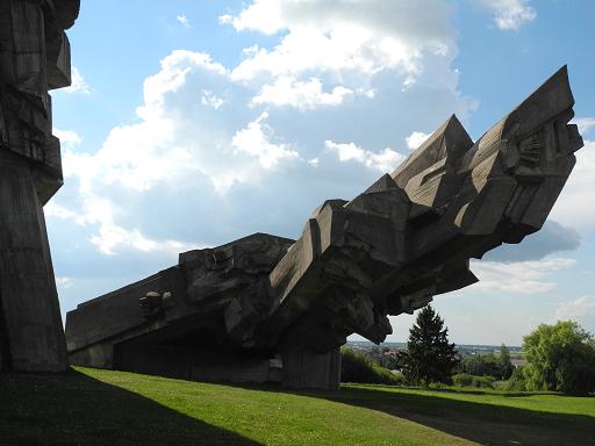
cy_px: 223
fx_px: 705
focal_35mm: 41
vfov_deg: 35.1
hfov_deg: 45.8
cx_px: 298
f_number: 4
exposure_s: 1/1000
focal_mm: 8.8
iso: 100
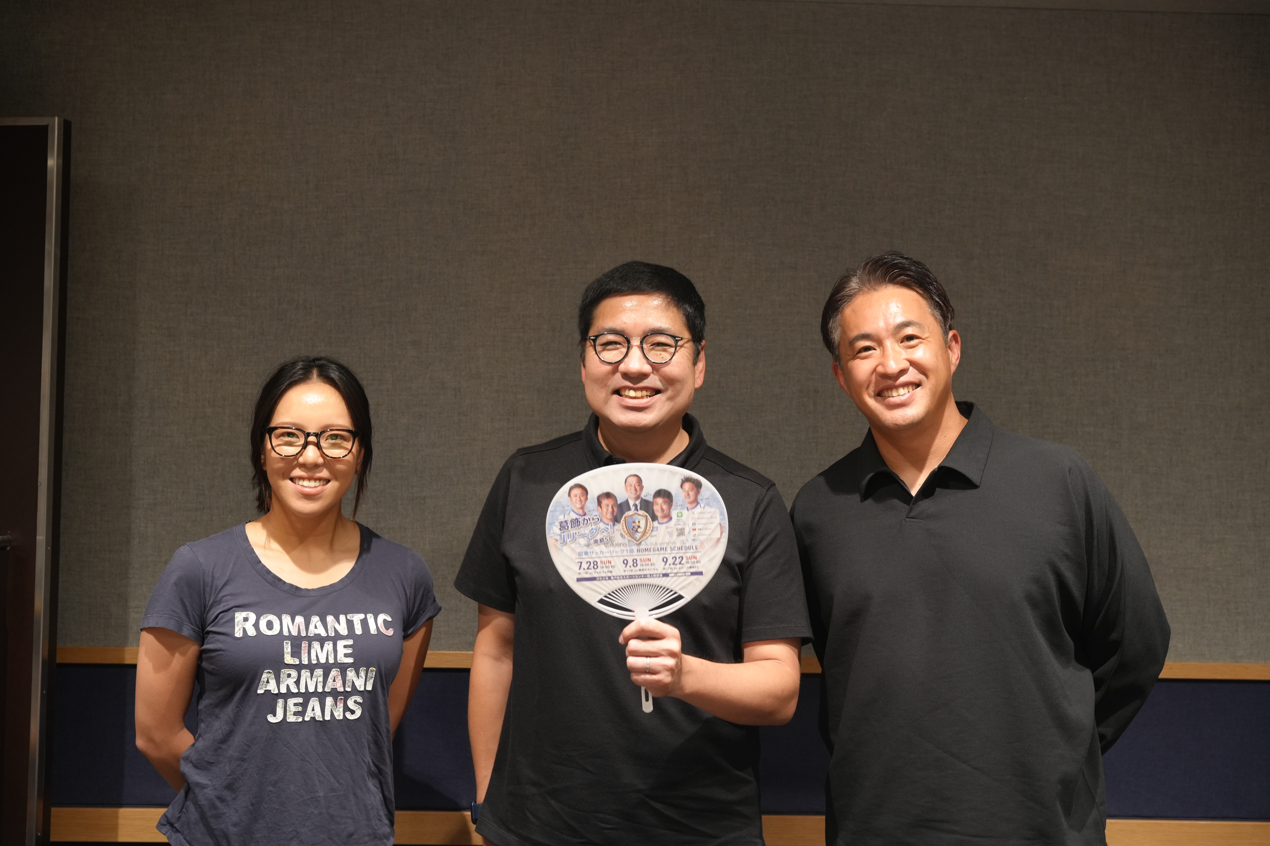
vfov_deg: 29.7
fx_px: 1598
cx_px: 635
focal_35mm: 45
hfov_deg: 43.3
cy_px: 423
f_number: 4
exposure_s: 1/60
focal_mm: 45.3
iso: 1600
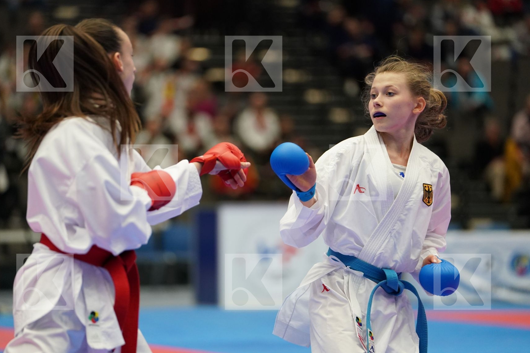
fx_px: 2709
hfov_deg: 11.2
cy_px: 173
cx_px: 254
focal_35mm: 184
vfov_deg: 7.5
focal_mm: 176
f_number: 2.8
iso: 2500
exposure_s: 1/1000
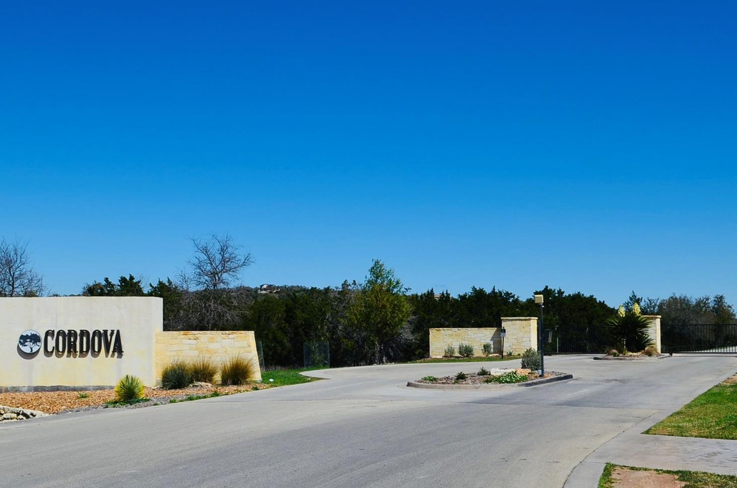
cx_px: 351
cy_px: 287
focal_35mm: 42
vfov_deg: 31.7
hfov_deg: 46.5
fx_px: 858
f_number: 13
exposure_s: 1/200
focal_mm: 20
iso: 100
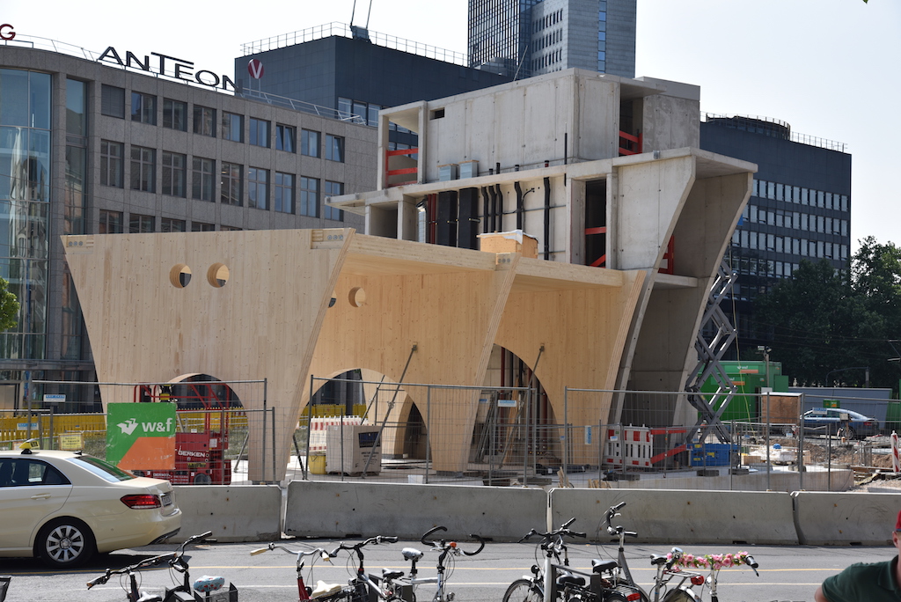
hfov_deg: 34.5
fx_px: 1452
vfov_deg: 23.4
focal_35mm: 58
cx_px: 450
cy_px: 301
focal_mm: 58
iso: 200
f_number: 9
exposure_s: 1/320
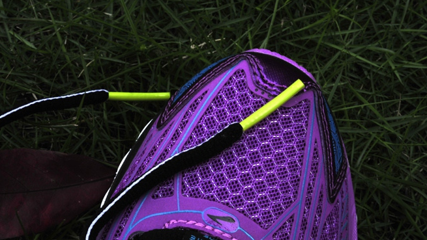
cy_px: 131
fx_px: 657
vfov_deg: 20.7
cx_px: 213
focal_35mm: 58
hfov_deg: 36.0
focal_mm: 55
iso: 640
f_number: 22
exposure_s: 1/15
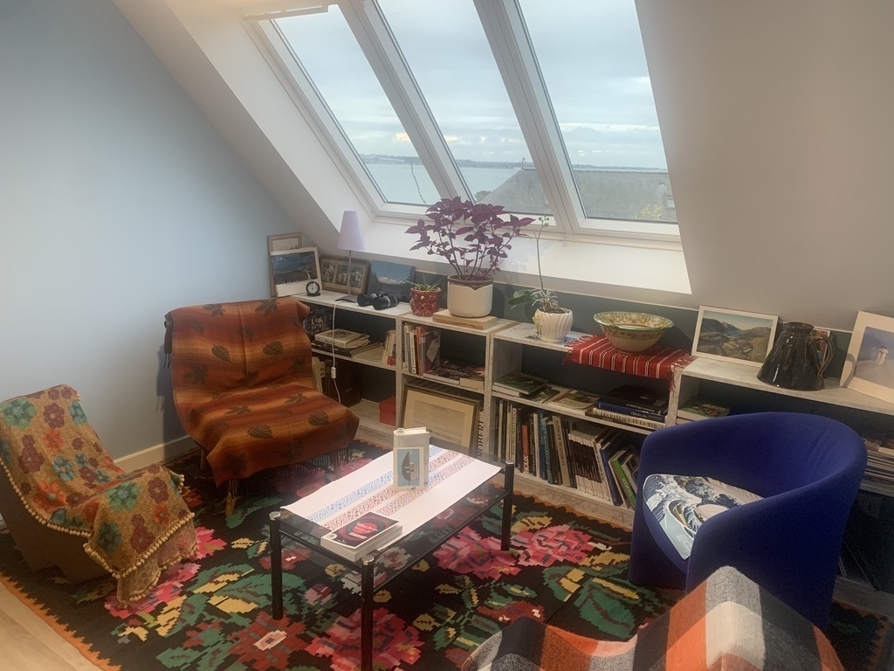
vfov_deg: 53.1
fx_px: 671
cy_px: 336
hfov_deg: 67.3
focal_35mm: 26
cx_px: 447
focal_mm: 4.25
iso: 125
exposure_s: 1/60
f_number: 1.8
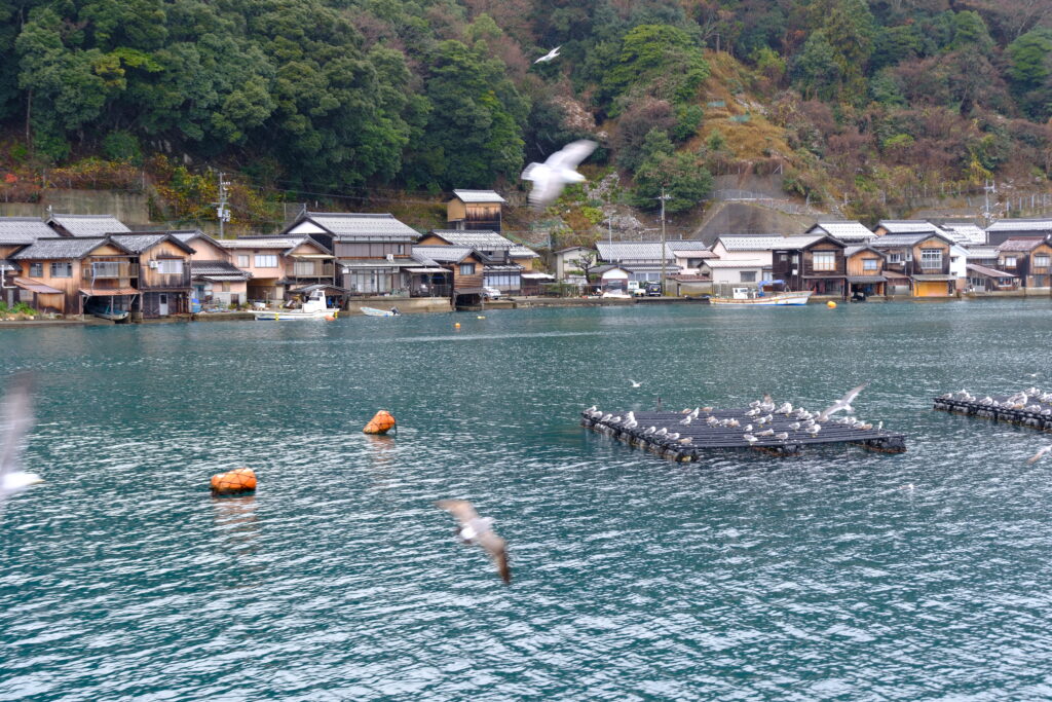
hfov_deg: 32.9
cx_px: 526
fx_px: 1783
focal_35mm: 61
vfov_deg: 22.3
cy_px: 351
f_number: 5.6
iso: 160
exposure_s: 1/100
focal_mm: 40.8
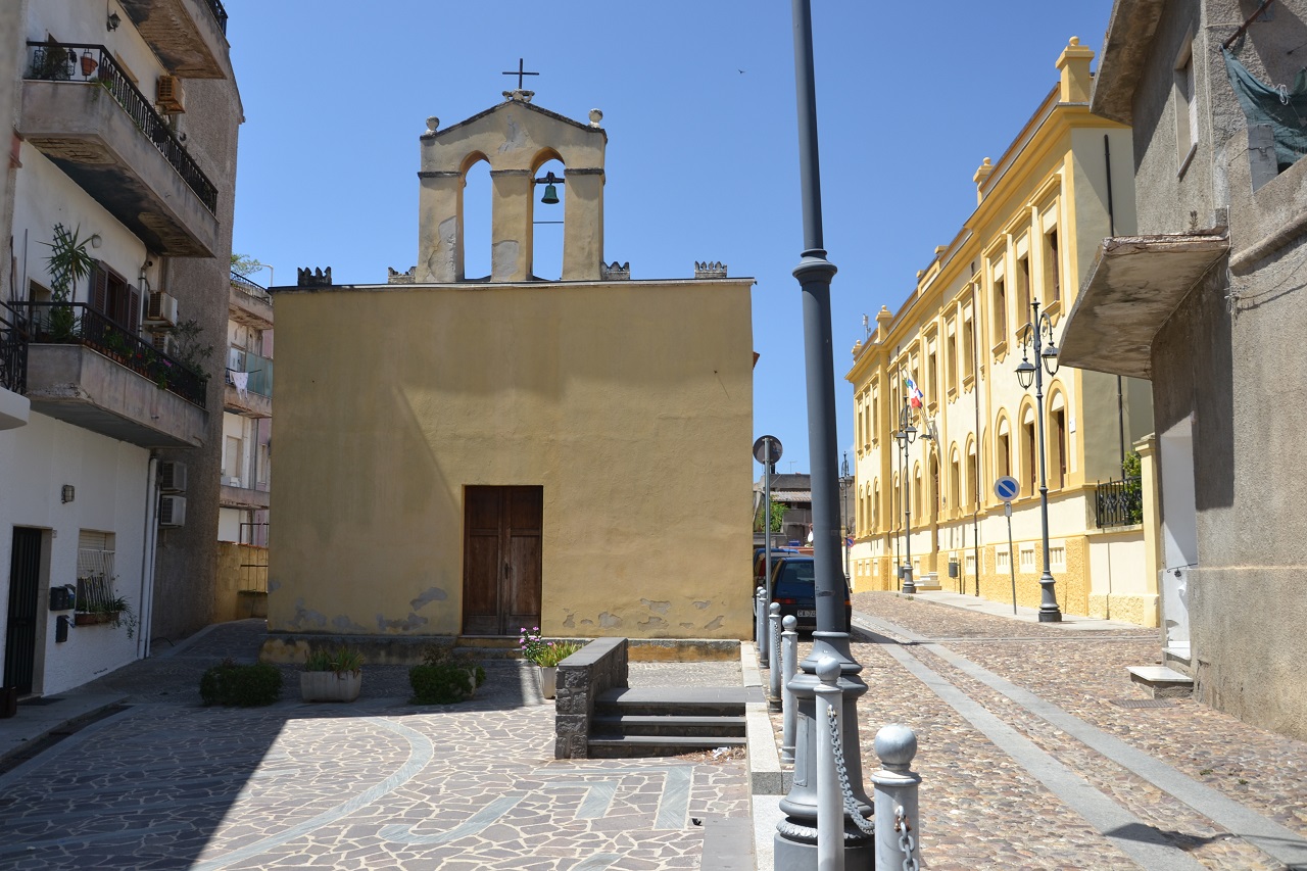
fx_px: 1143
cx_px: 654
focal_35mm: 32
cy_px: 436
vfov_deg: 41.7
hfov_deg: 59.5
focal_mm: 21
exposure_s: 1/160
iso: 100
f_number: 6.3
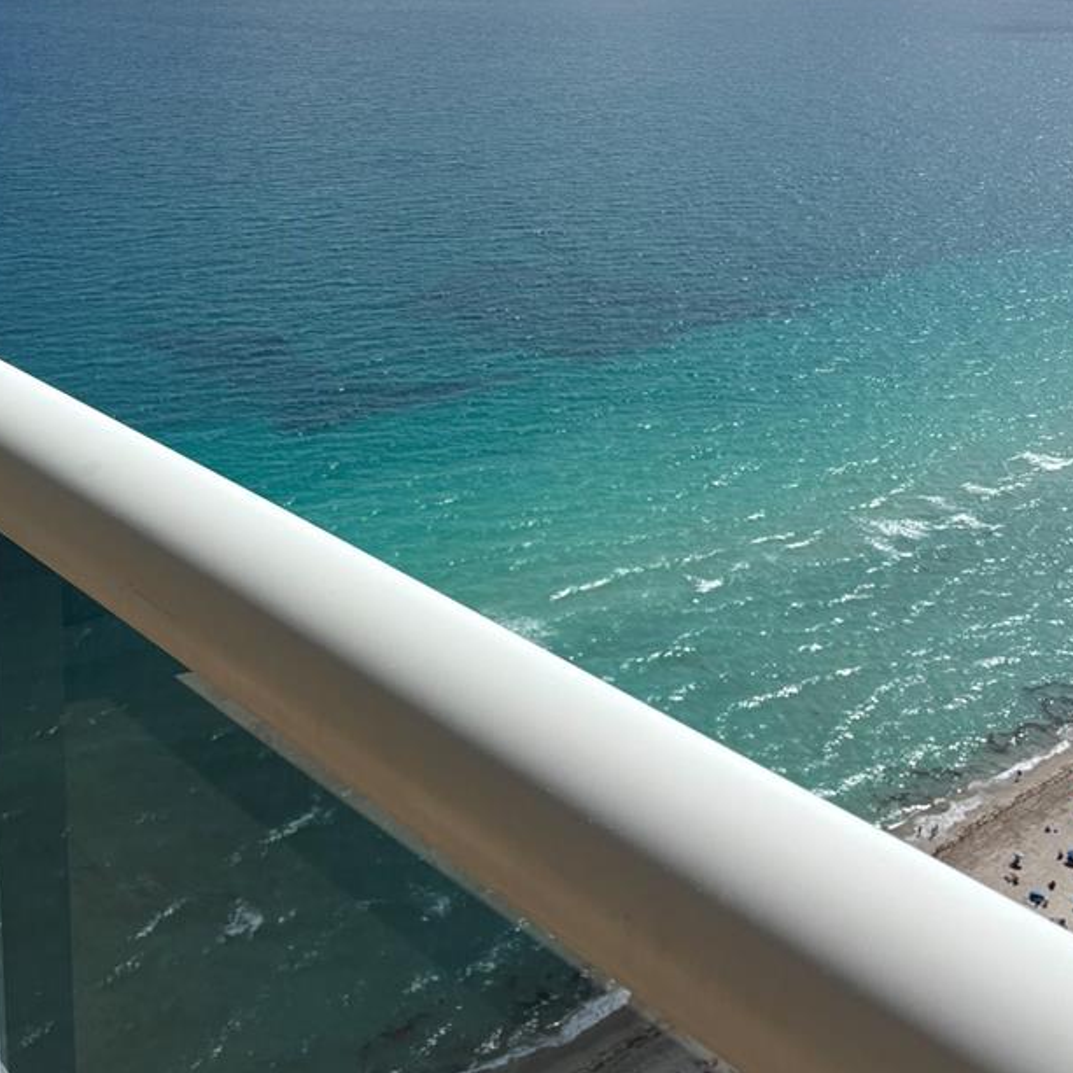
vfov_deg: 37.0
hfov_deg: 37.2
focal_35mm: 45
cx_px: 371
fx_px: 1578
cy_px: 334
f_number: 1.6
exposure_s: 1/7194
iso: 50
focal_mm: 5.96
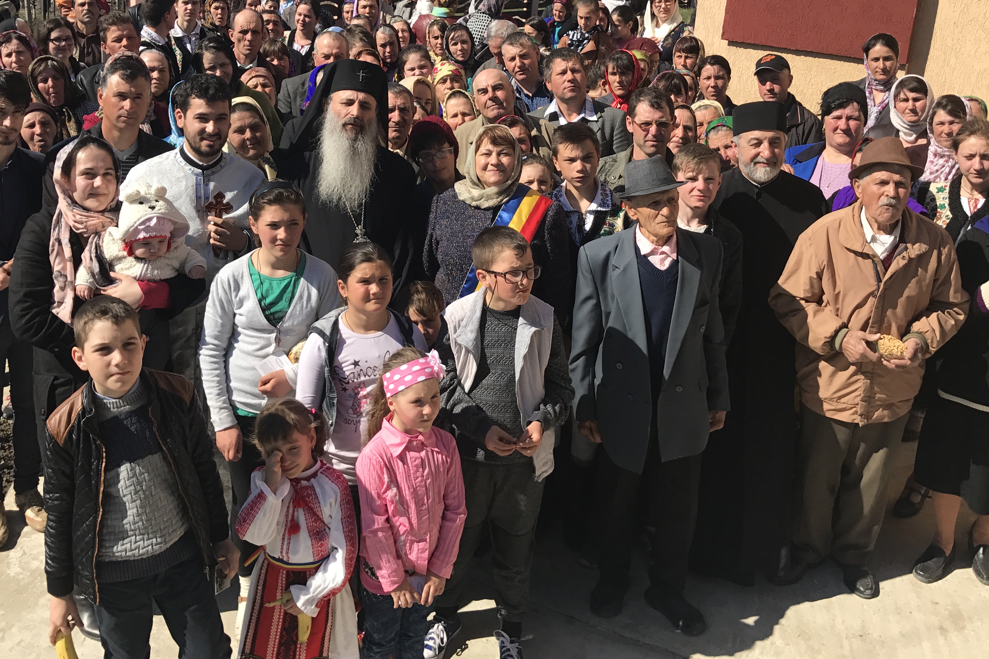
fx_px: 1071
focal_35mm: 39
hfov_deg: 49.6
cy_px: 219
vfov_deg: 33.9
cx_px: 482
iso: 20
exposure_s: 1/2336
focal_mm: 3.99
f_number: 1.8
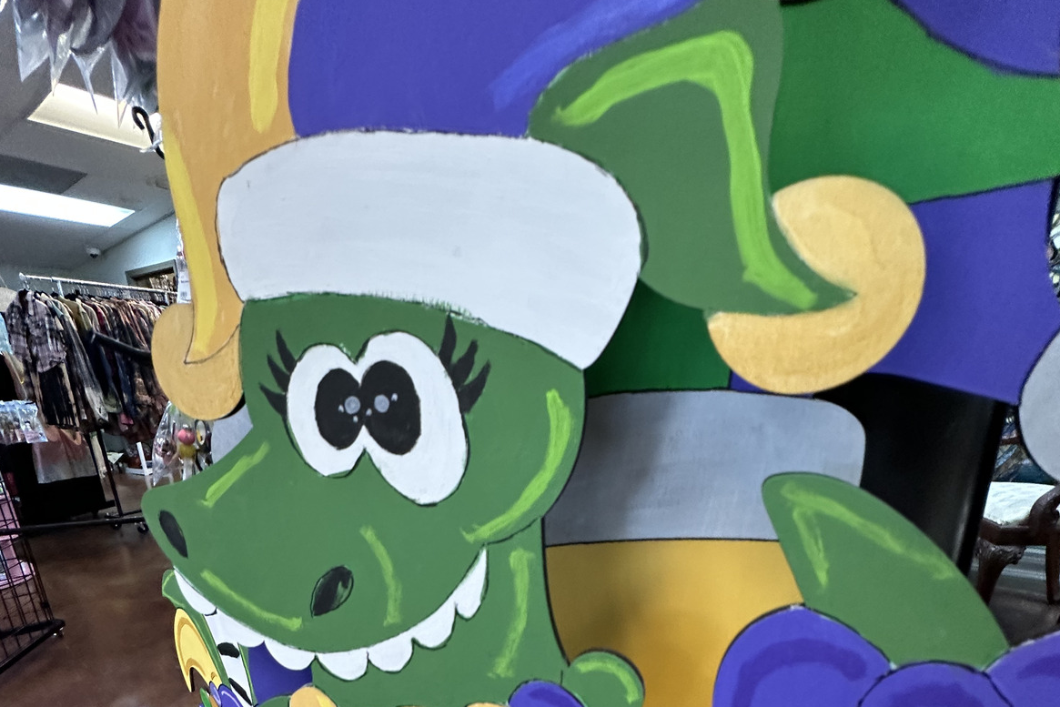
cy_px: 579
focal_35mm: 20
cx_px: 528
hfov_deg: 84.0
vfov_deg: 56.8
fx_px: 589
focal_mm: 2.22
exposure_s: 1/100
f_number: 2.2
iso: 250
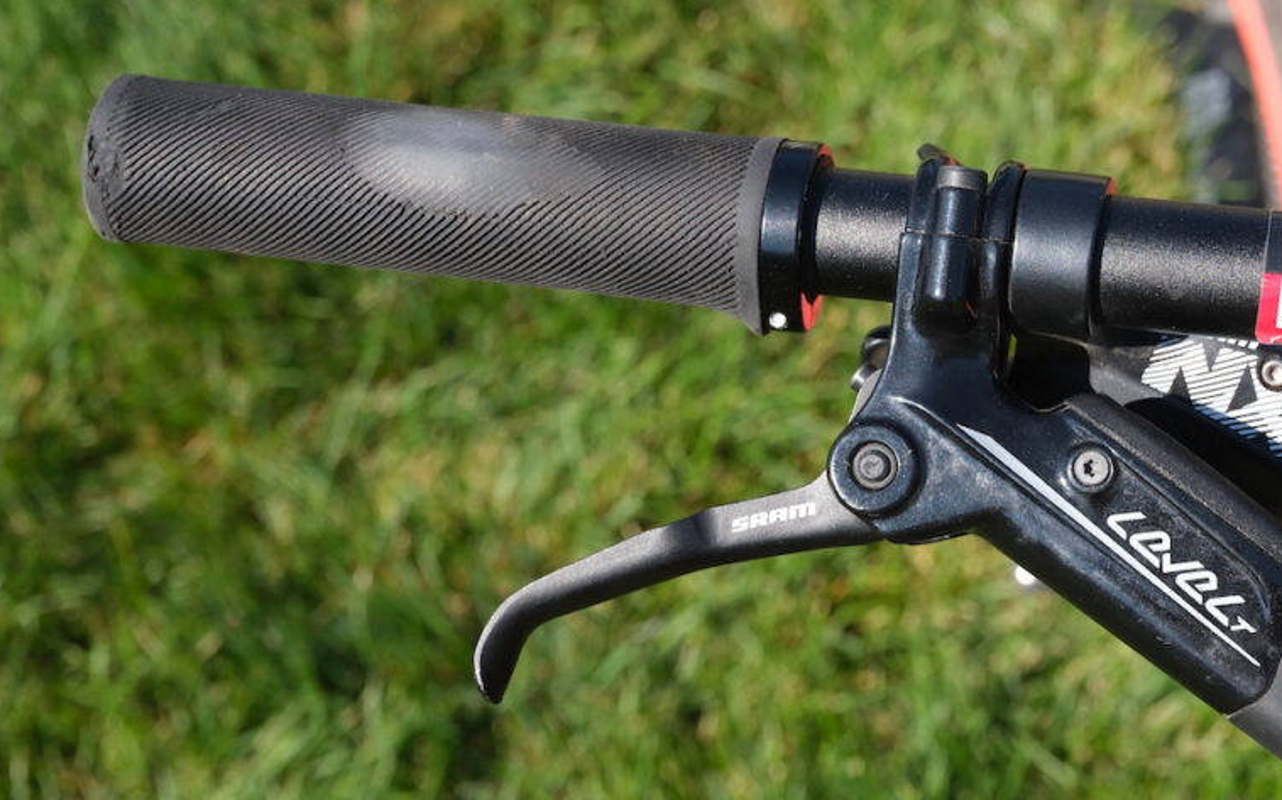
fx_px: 2165
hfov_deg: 32.8
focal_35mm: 62
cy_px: 363
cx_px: 788
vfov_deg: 20.9
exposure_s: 1/950
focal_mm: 30
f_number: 5.6
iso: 400
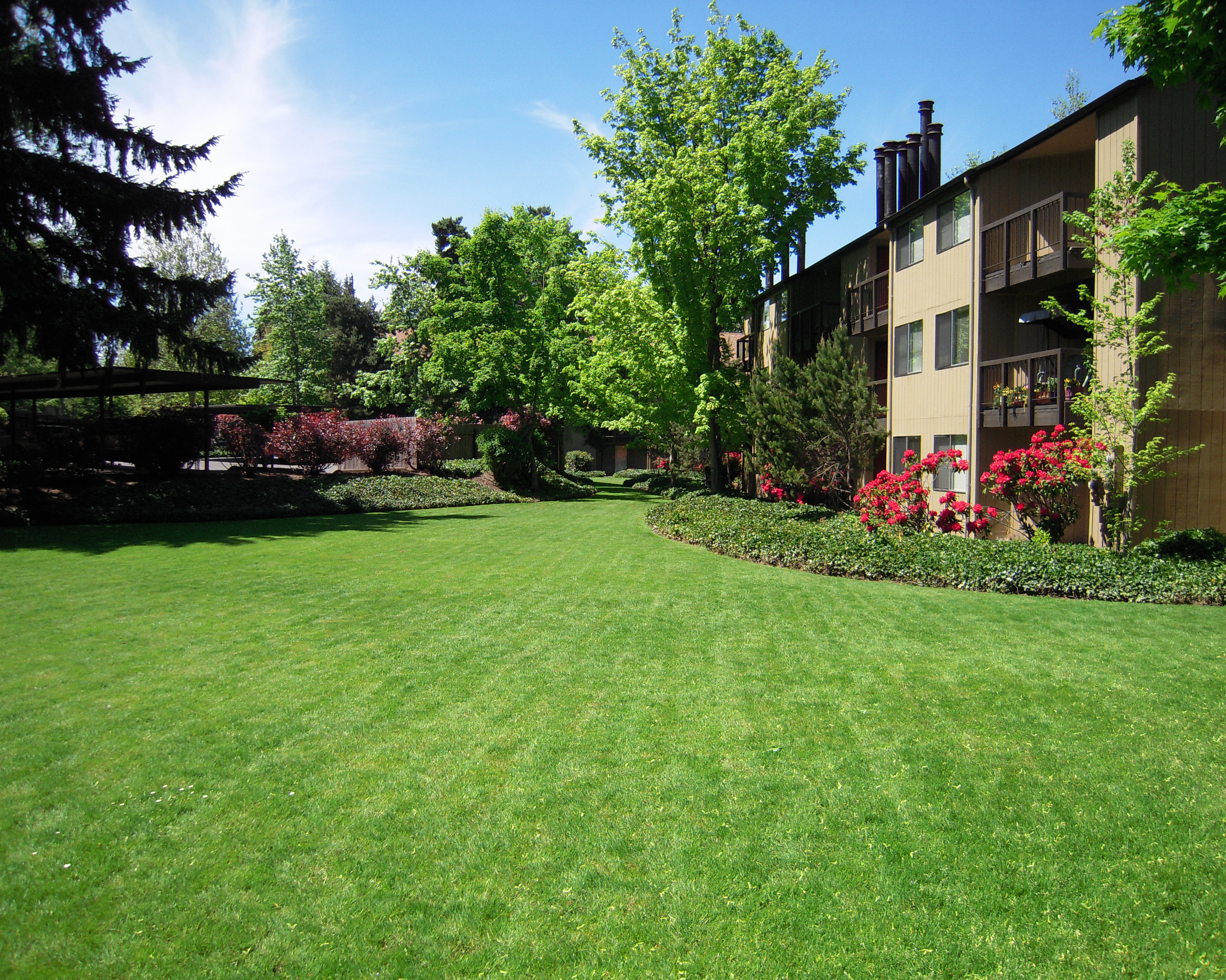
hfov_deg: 58.8
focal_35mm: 30
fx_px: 1089
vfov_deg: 48.5
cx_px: 607
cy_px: 500
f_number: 5.4
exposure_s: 1/250
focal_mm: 5
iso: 100
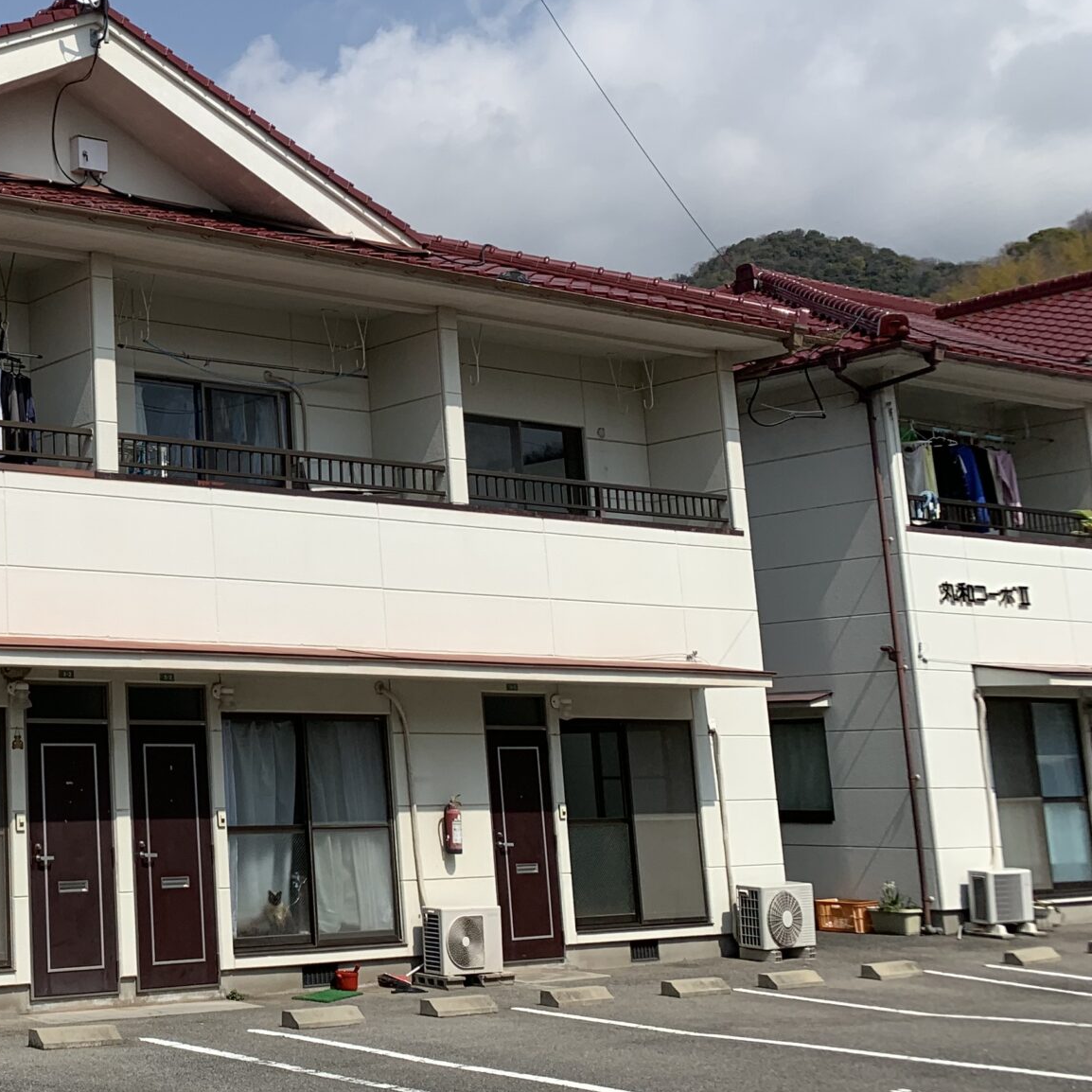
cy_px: 428
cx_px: -89
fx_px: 1820
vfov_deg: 33.3
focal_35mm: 51
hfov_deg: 30.2
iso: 25
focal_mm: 4.25
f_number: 1.8
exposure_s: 1/4098
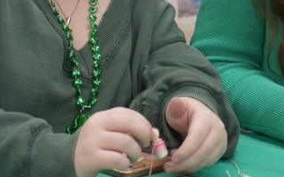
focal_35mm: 174
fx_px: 1343
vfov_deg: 7.4
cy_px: -71
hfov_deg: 12.0
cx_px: 200
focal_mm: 35
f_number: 4.2
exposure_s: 1/60
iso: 1000
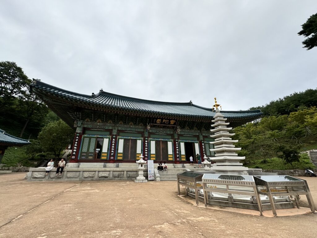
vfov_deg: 85.7
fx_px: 128
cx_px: 158
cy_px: 119
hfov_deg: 102.1
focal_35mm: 14
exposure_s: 1/373
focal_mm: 2.22
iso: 40
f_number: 2.2
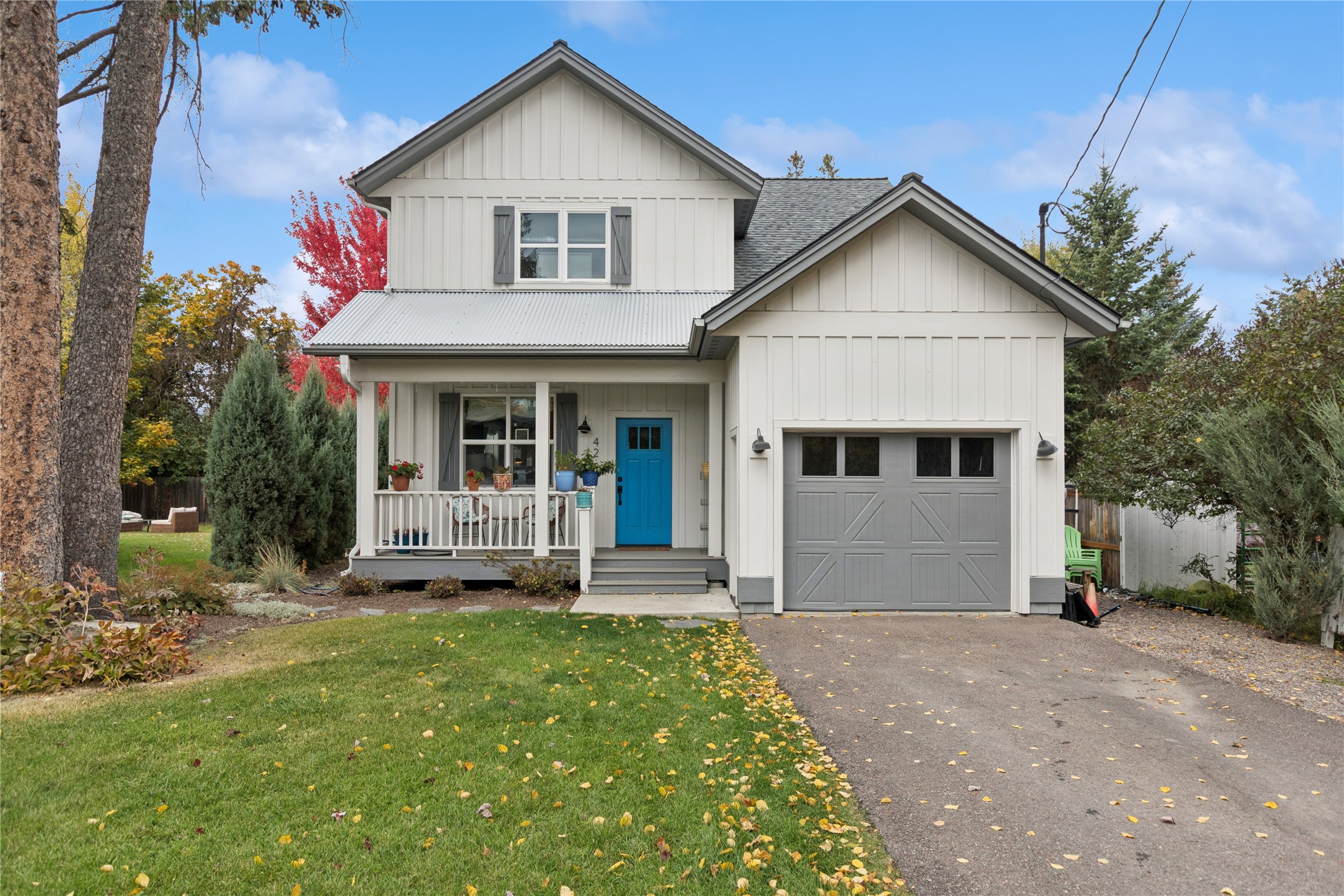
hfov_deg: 78.6
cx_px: 672
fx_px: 821
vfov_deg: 57.2
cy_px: 448
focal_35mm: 22
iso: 100
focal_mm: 15
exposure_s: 1/400
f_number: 6.3
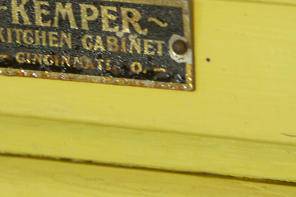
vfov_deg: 4.0
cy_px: 69
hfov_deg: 5.9
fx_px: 2853
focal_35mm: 347
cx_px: 66
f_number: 4.5
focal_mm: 50.8
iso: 100
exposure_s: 1/8
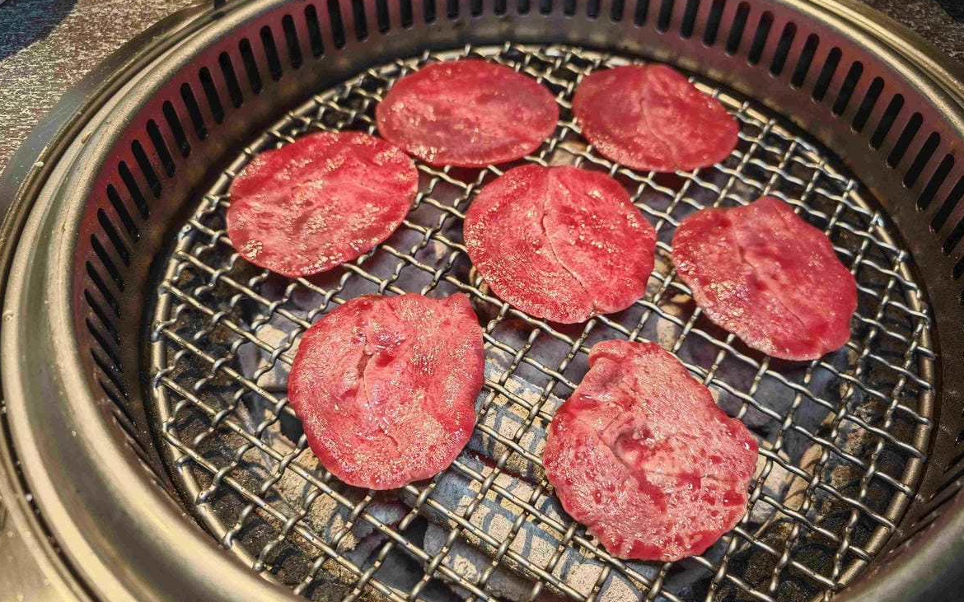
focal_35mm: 25
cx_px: 486
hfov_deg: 72.6
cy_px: 320
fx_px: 657
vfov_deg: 49.2
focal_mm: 8.72
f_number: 2
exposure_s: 1/121
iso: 500
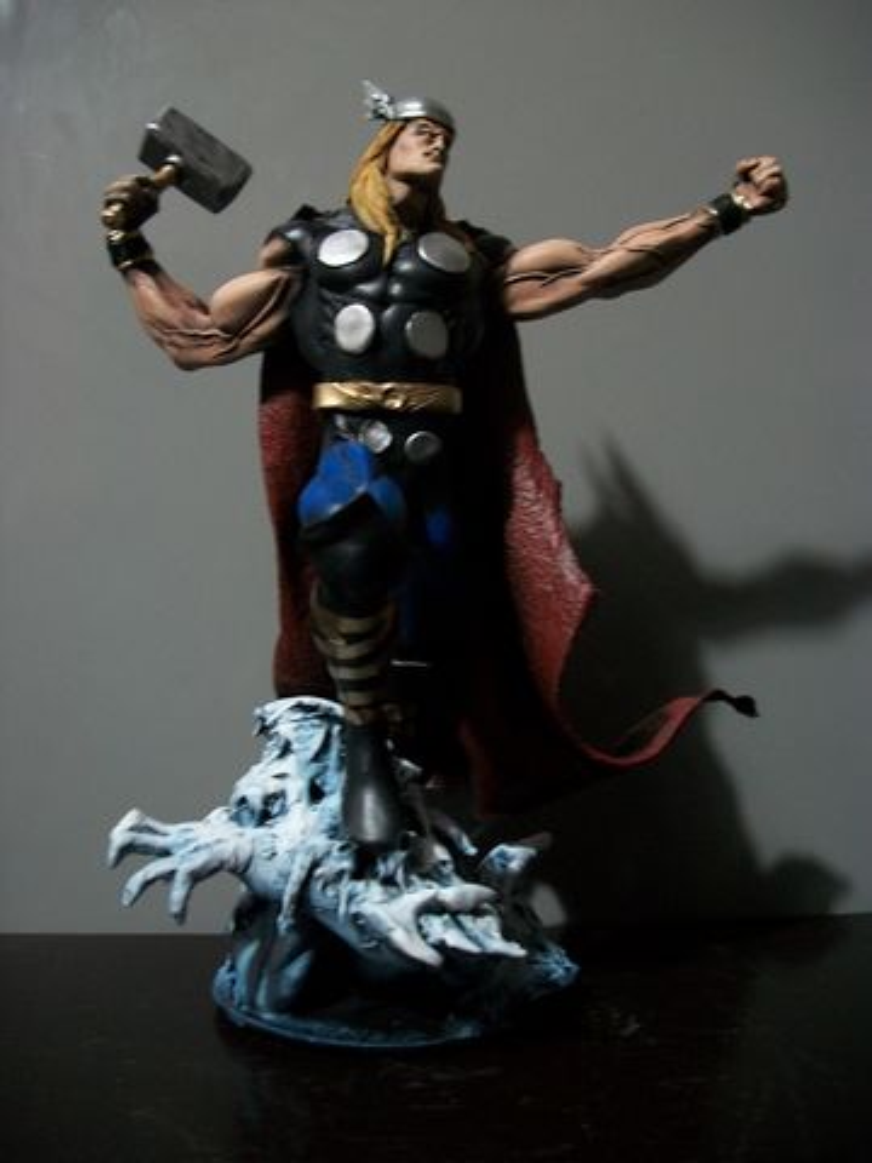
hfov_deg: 44.2
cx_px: 436
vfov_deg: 56.8
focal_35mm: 32
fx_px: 1075
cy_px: 582
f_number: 2.9
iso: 220
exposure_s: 1/8
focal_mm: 5.7
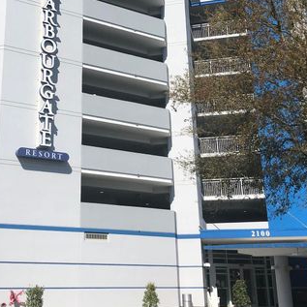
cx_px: 107
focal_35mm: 52
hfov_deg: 32.6
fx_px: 522
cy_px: 106
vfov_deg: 32.6
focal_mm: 4
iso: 20
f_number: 1.8
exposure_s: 1/3472
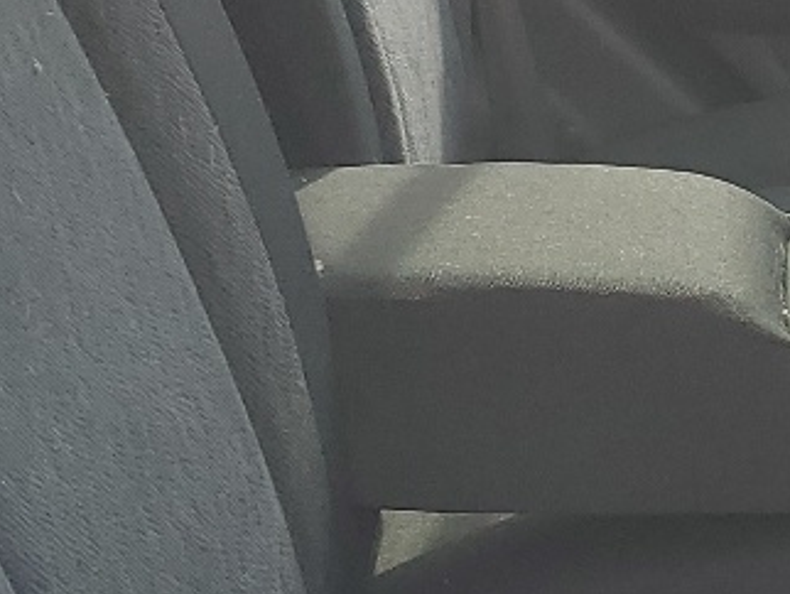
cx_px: 1241
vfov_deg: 11.5
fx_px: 2946
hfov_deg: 14.1
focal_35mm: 129
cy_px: 196
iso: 50
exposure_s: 1/435
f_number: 1.5
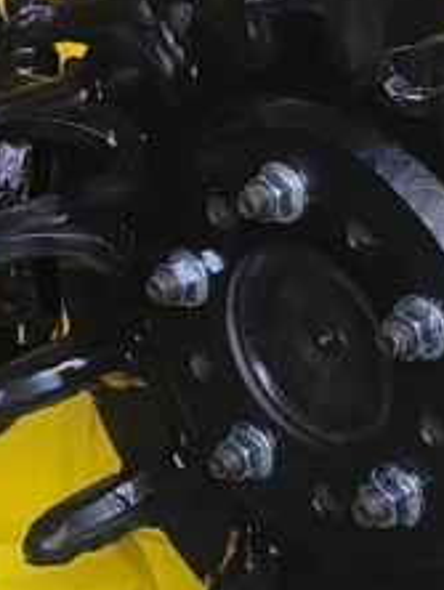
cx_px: -74
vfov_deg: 18.1
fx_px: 1809
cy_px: 21
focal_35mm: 106
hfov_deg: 13.6
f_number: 1.9
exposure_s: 1/50
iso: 1278
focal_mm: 5.52
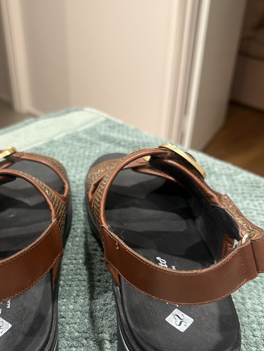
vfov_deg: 50.7
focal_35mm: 36
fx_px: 366
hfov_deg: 39.3
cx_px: 93
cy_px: 225
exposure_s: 1/50
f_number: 1.78
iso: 250
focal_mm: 6.86
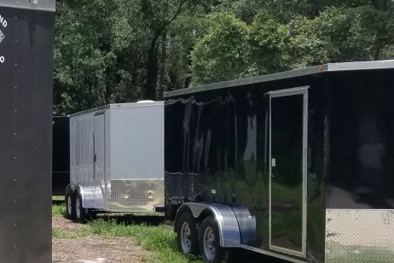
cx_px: -161
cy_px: 170
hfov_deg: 21.6
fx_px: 897
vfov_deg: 16.6
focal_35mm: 82
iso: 50
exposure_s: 1/3504
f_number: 1.7
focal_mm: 4.2
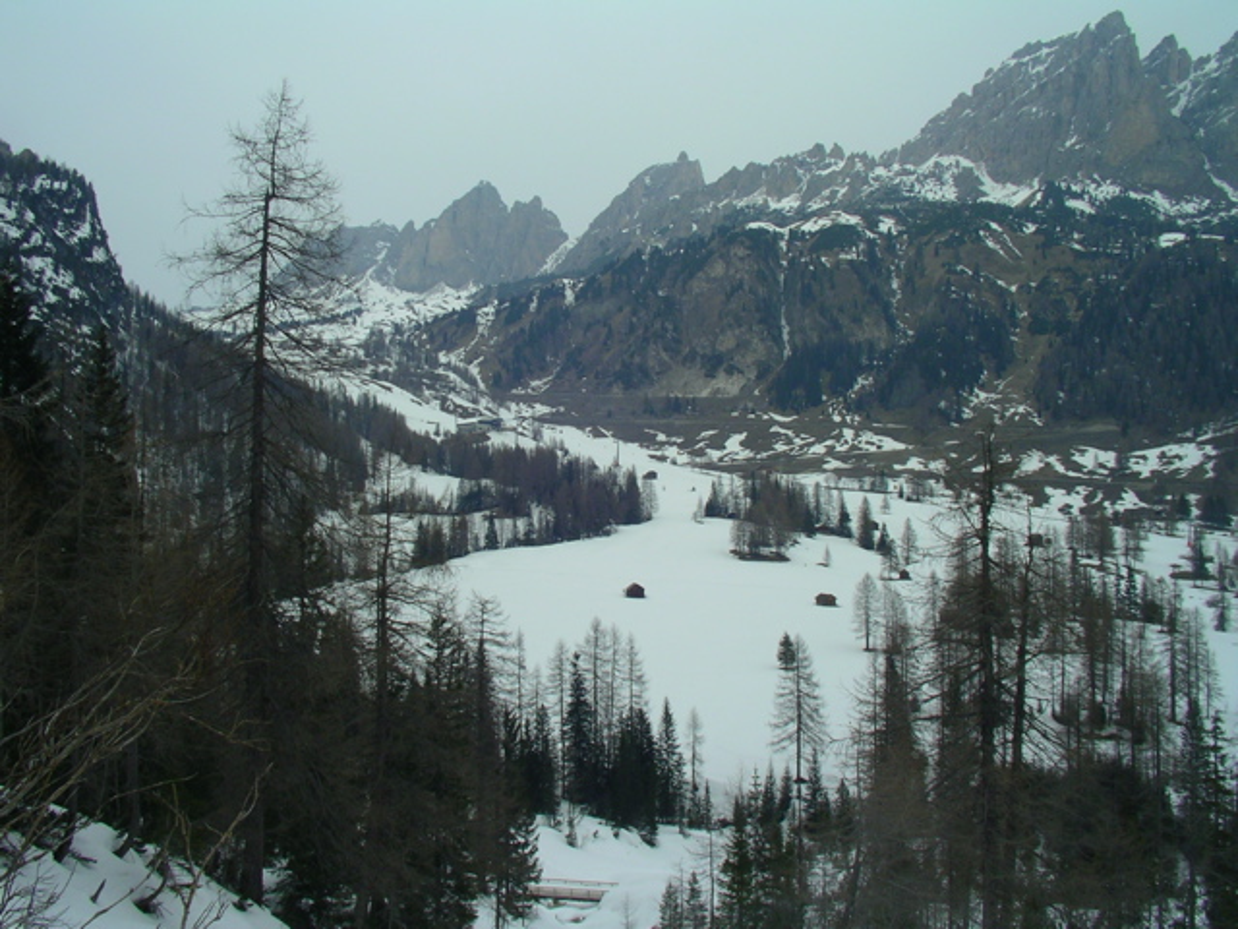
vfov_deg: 38.7
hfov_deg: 50.1
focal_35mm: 37
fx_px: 1323
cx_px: 619
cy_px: 464
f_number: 6.9
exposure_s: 1/250
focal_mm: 5.7
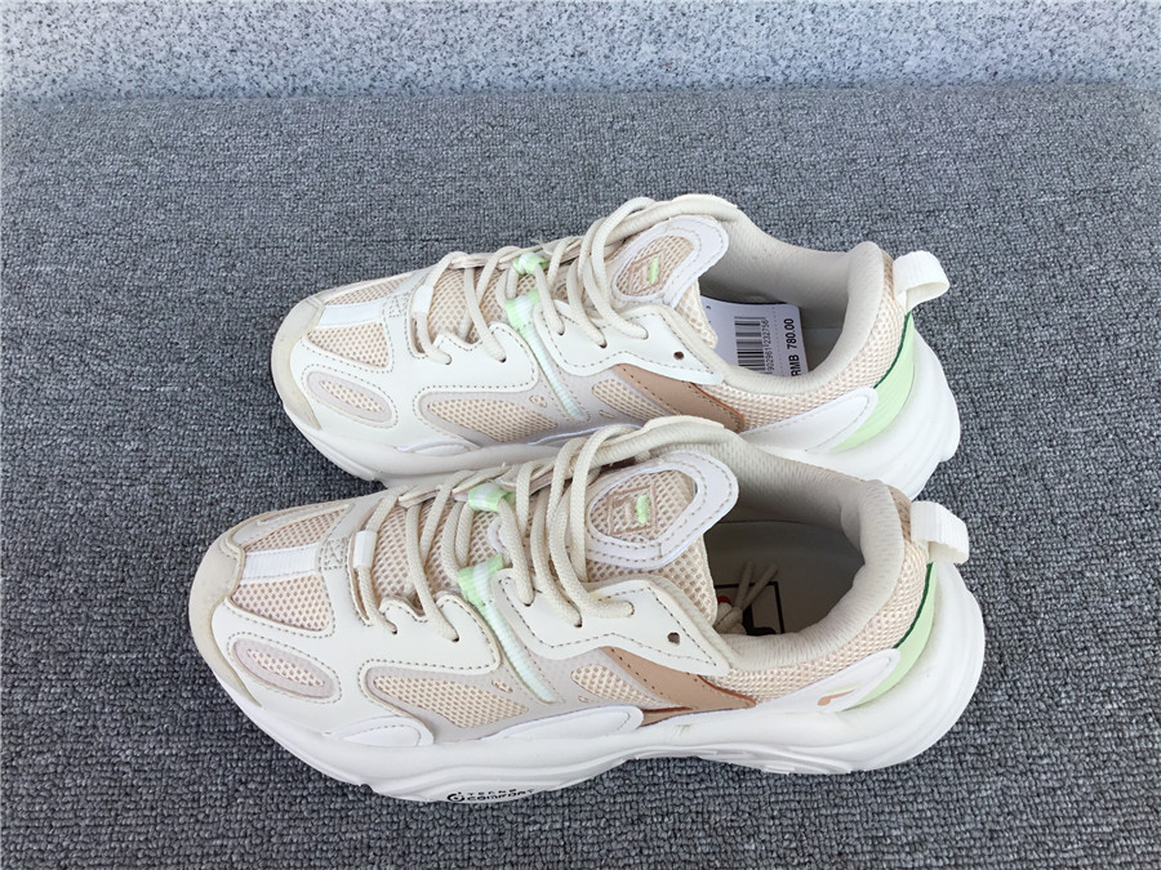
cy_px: 435
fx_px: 1040
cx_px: 580
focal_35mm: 31
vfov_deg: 45.4
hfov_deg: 58.4
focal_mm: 3.3
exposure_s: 1/381
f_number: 2.4
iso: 25
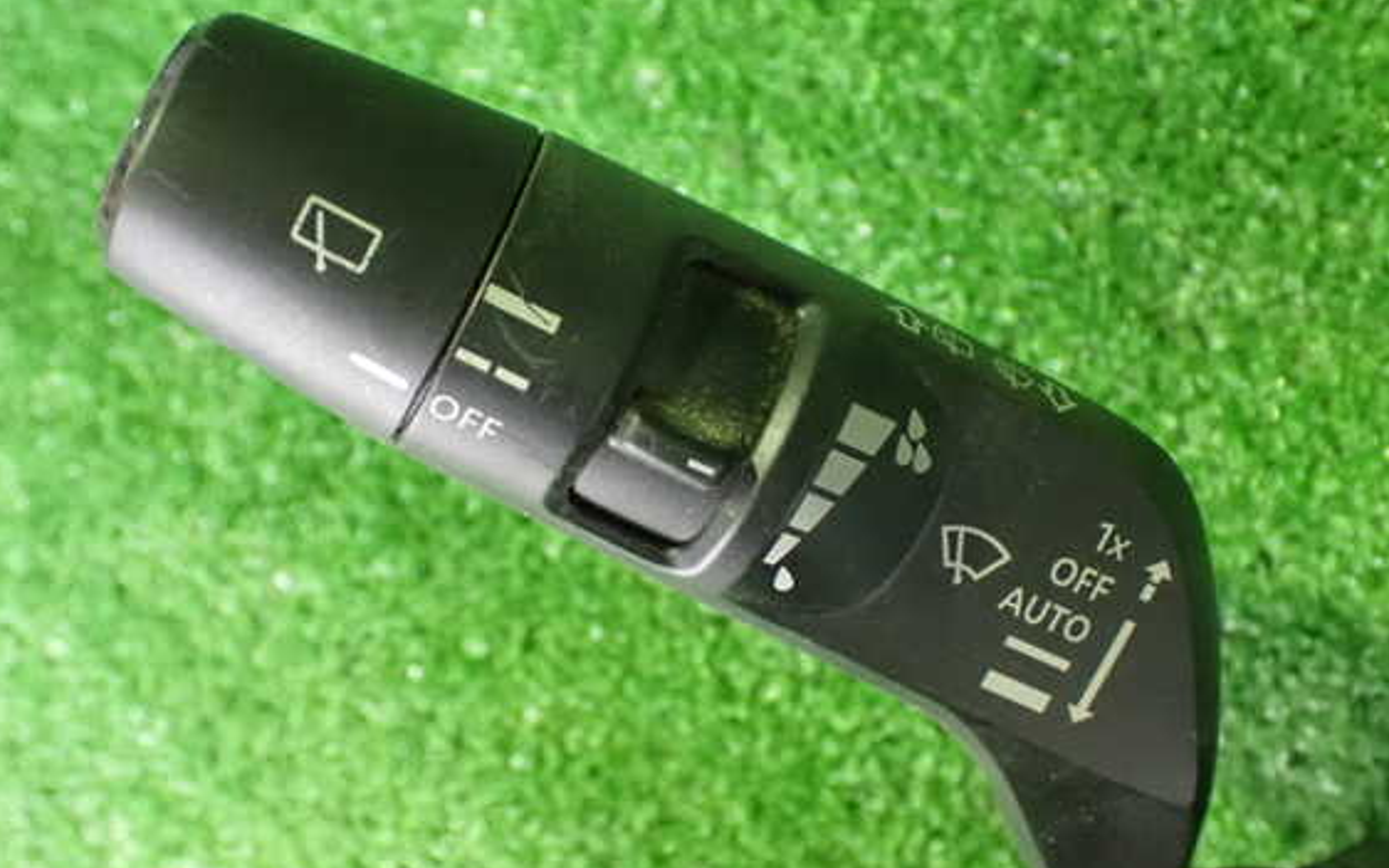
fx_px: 1627
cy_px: 467
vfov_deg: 29.8
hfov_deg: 46.2
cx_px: 652
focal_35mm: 43
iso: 1600
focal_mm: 6.83
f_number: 2.7
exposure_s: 1/25
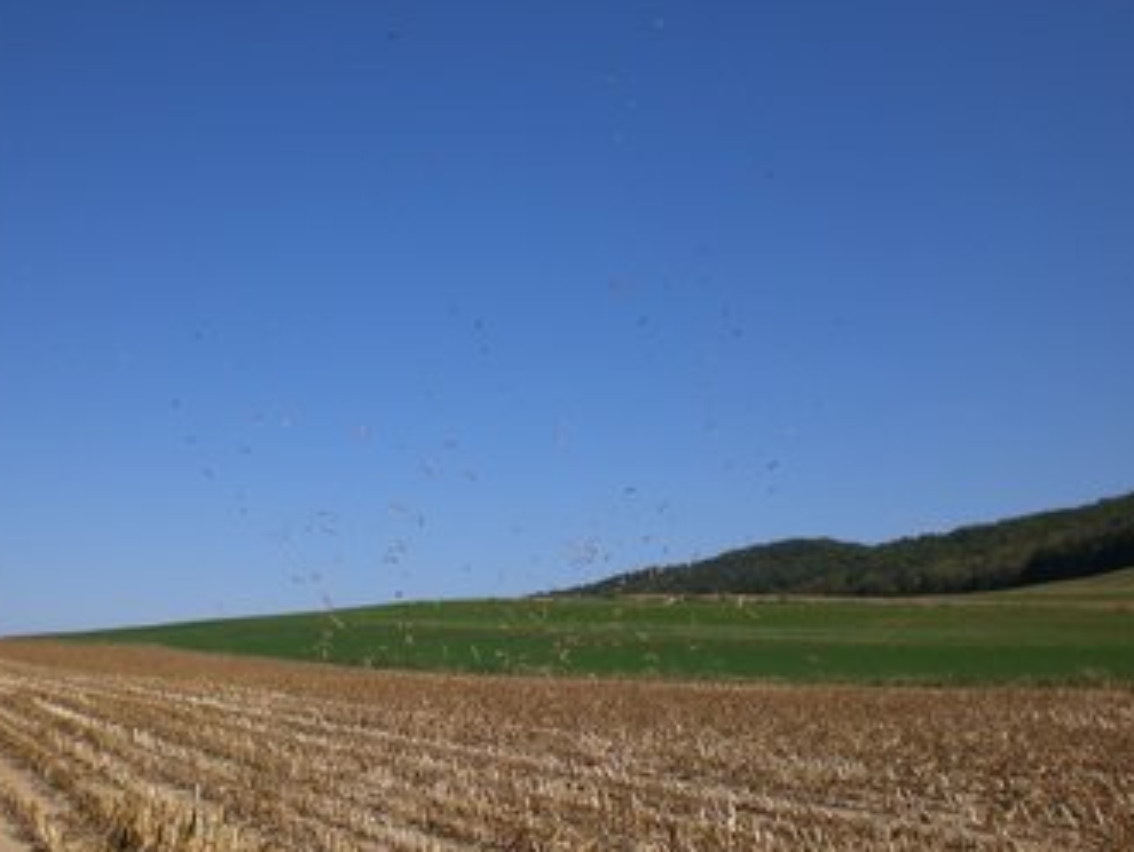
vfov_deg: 31.5
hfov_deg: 41.1
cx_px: 471
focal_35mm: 46
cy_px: 502
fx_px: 1508
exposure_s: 1/800
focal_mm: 6.3
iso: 50
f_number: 4.4
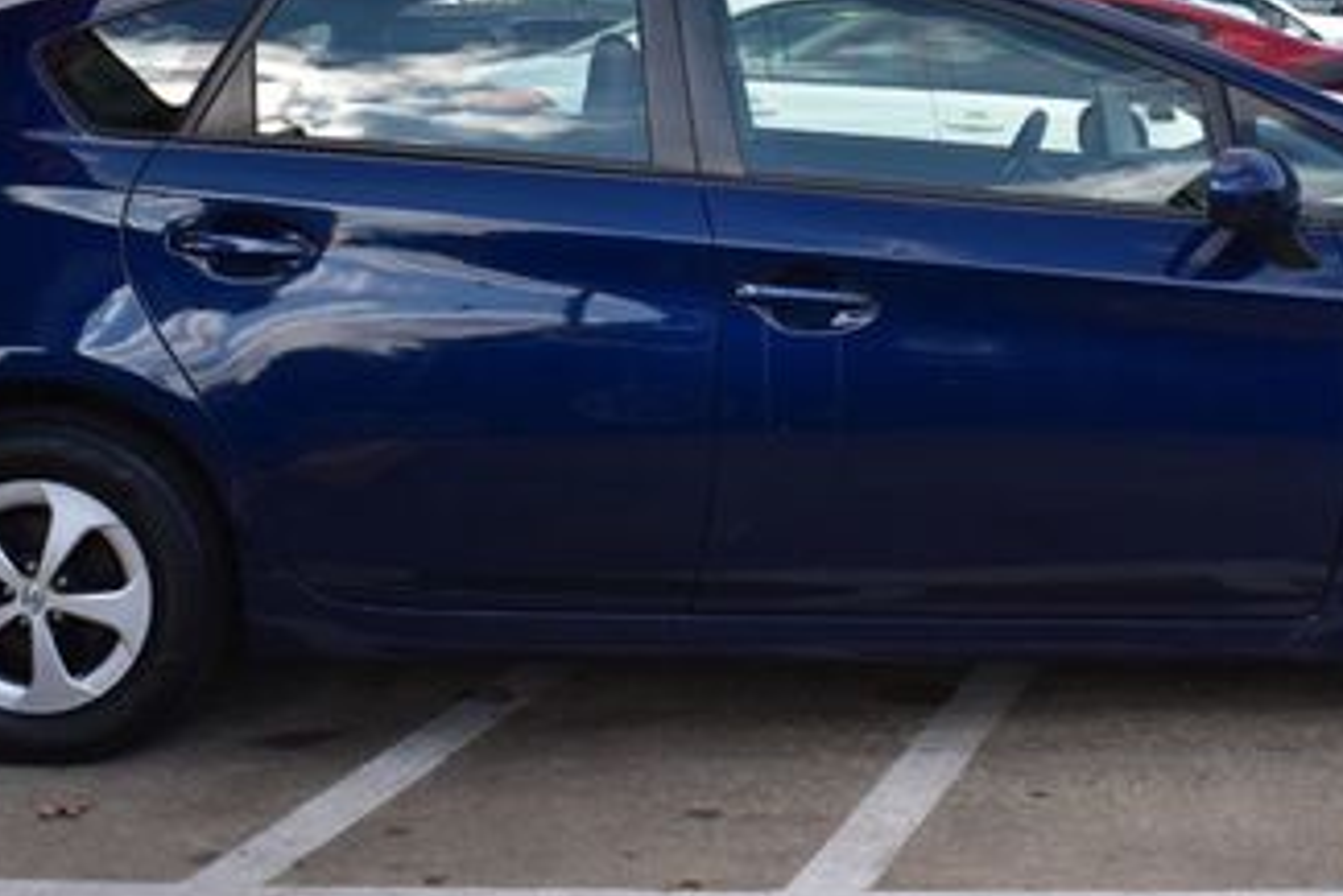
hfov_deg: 32.3
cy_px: 107
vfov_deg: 21.5
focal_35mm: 62
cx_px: 793
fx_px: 2313
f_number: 11
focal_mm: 21
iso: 400
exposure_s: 1/400
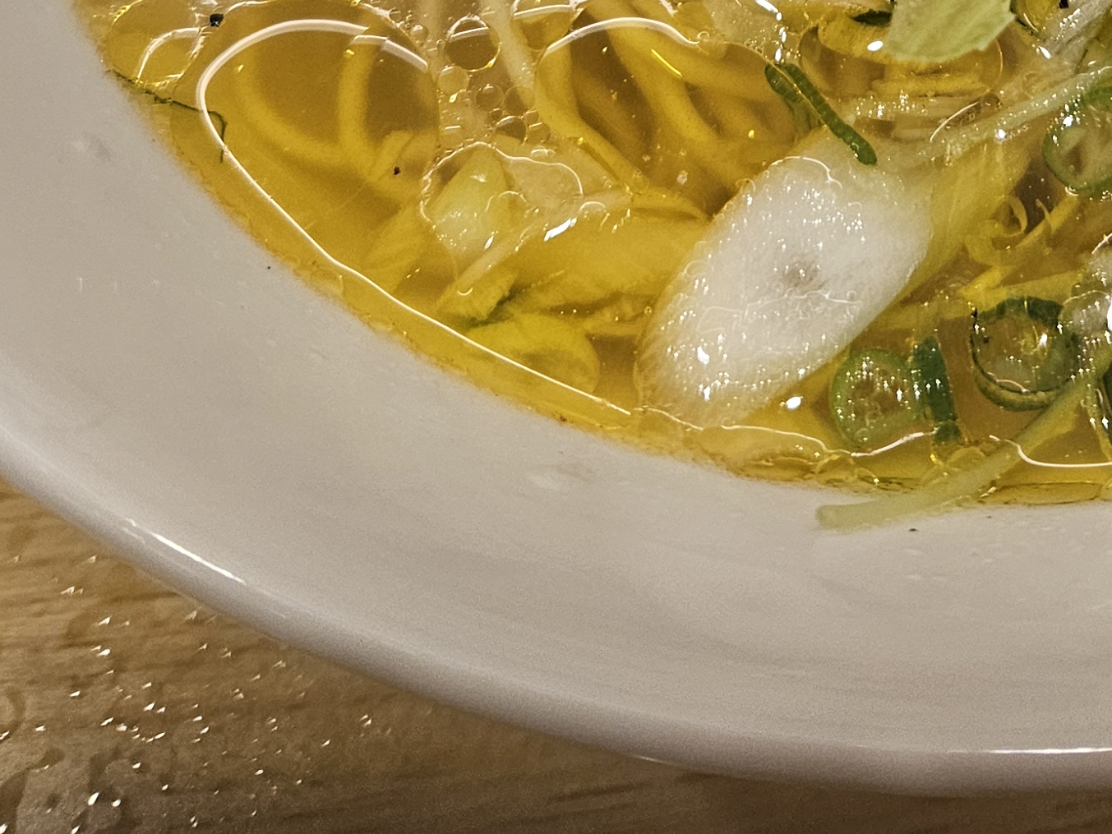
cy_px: -379
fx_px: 2185
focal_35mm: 68
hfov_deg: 27.8
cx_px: 929
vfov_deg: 19.2
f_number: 1.8
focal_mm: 5.4
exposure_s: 1/100
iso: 320
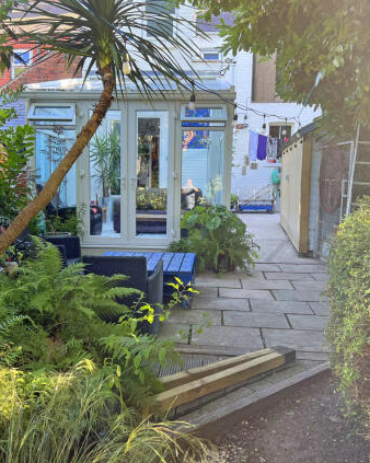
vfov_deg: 51.6
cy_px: 234
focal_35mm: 35
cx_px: 158
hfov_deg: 42.1
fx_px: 479
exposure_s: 1/143
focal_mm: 5.7
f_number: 1.5
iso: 64
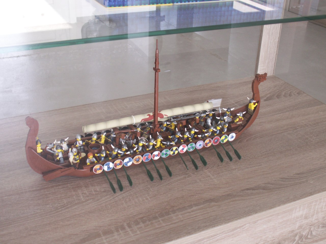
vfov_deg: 32.2
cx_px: 163
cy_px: 122
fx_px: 424
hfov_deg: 42.1
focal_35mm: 45
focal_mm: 7.48
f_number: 2.8
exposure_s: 1/50
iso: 64
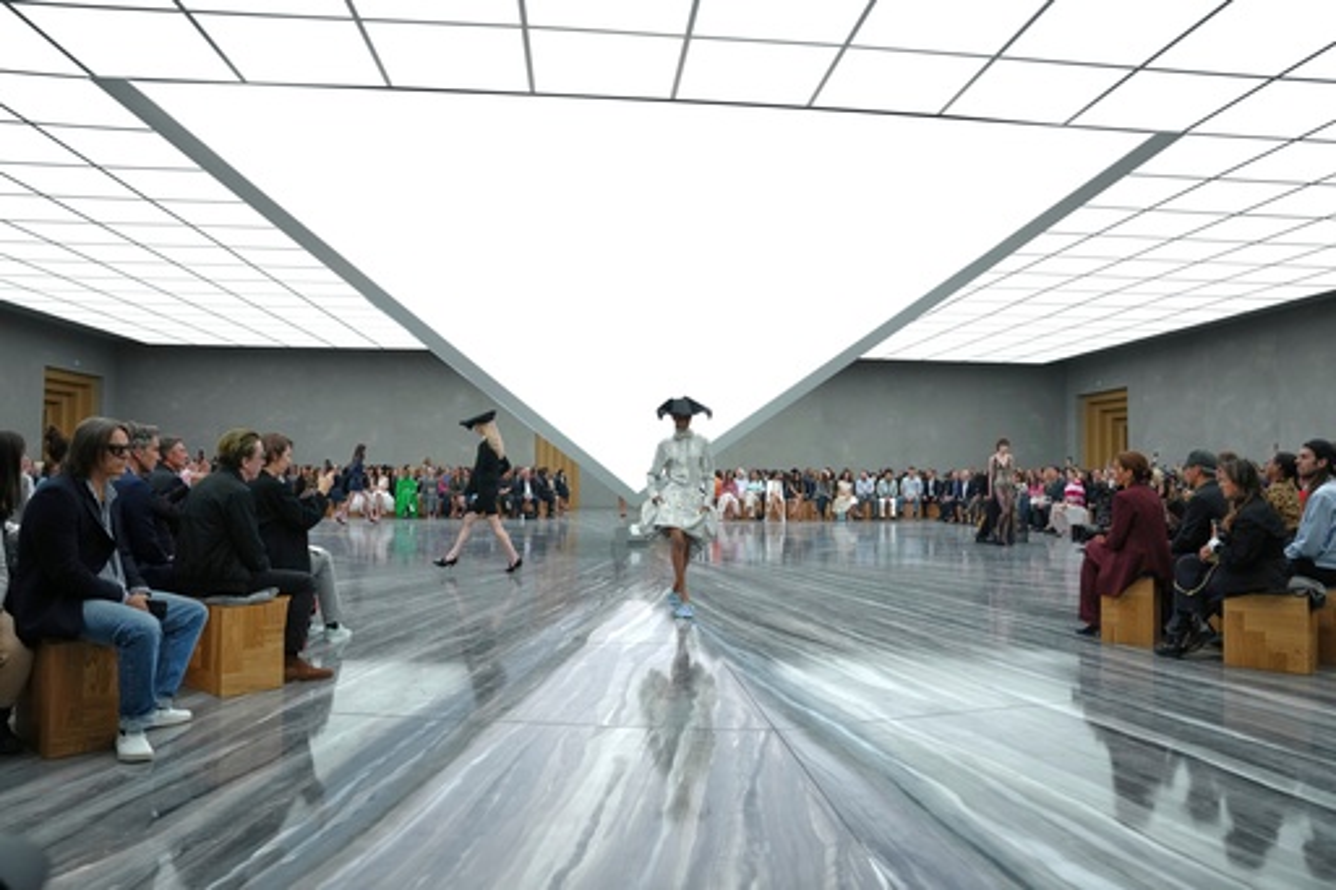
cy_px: 445
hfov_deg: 73.8
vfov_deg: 53.1
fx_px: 890
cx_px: 668
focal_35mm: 24
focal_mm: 24
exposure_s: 1/1250
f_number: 2.8
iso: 800
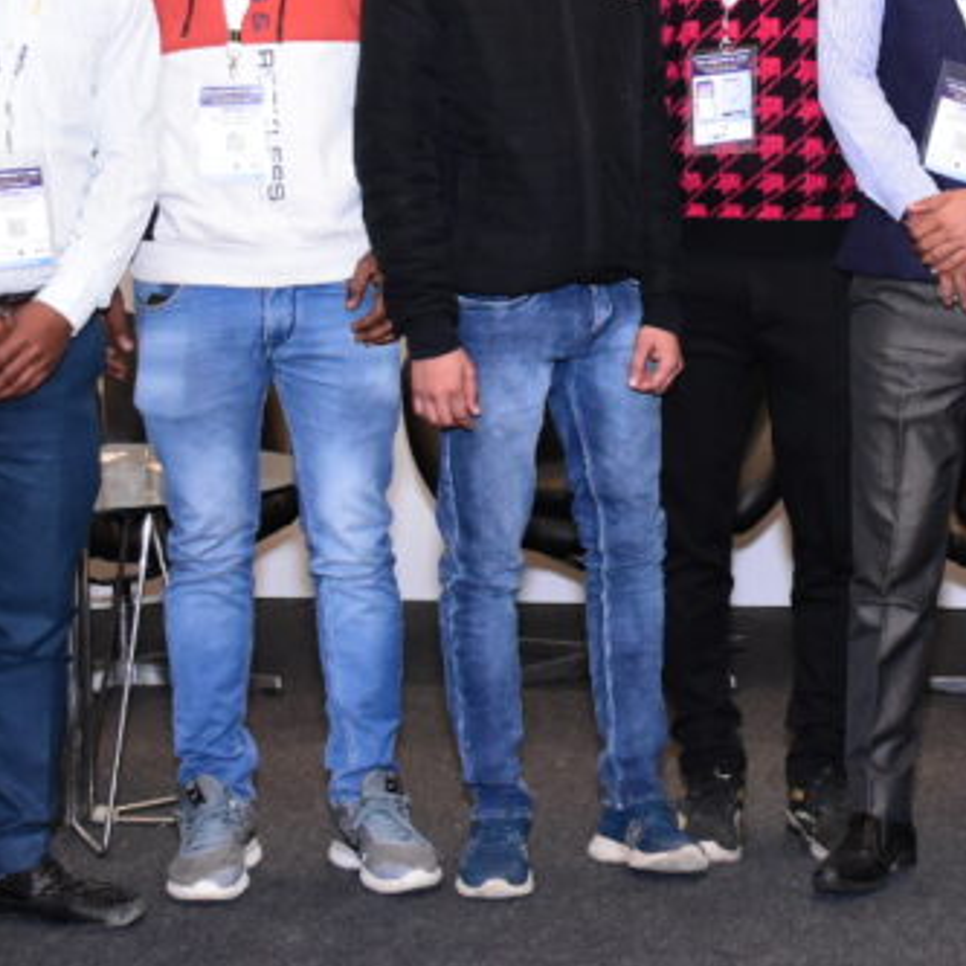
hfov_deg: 18.2
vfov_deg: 18.3
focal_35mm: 94
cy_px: 170
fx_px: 2968
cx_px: 830
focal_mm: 24
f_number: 5
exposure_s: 1/160
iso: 2000
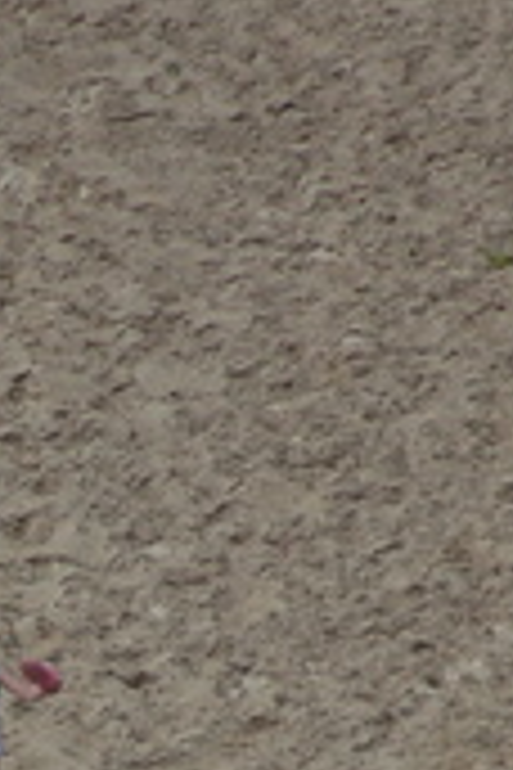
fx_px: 29965
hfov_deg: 1.0
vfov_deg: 1.5
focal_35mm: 1402
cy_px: 750
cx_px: 4
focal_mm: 200
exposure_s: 1/1000
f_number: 5.6
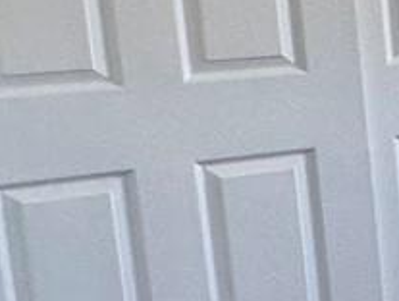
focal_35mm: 108
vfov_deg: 13.7
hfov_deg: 11.2
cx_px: 1201
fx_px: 1247
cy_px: 100
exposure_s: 1/120
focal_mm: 2.22
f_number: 2.2
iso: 64
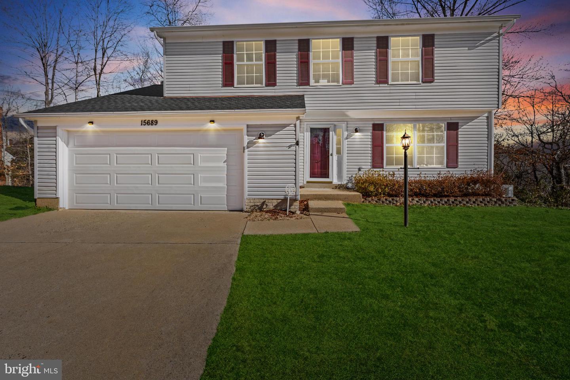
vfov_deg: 81.2
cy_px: 190
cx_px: 285
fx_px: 222
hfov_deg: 104.3
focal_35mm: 14
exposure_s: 1/500
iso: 100
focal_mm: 14
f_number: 10
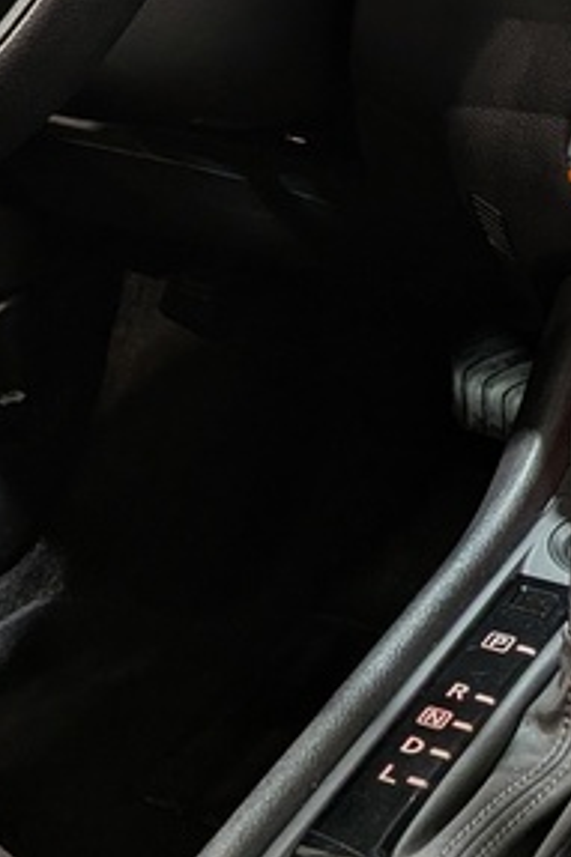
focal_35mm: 89
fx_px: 2120
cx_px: 490
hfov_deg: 15.2
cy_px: 164
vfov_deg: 22.6
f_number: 1.7
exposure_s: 1/33.3
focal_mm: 4.53
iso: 53
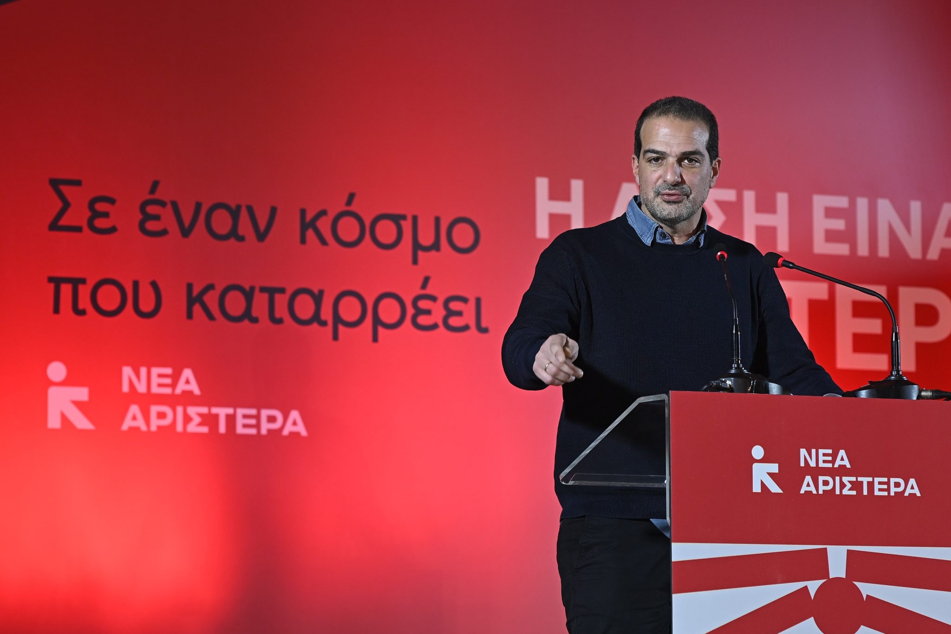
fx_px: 3592
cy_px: 317
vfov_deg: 10.1
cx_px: 476
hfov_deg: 15.1
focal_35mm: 136
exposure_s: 1/125
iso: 500
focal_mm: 91
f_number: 4.5
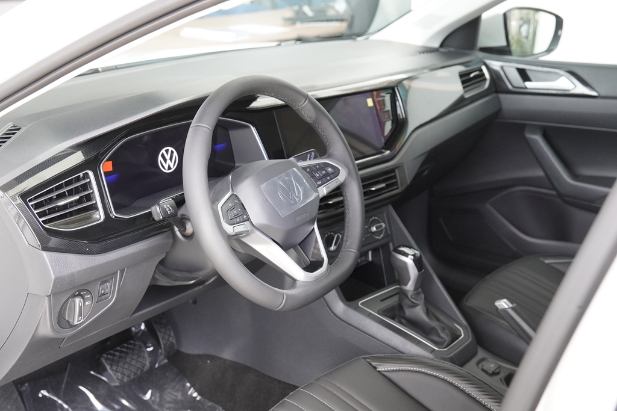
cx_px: 308
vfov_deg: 29.0
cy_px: 206
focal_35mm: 46
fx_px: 797
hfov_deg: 42.3
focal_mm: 31
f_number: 4
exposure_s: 1/160
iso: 1600
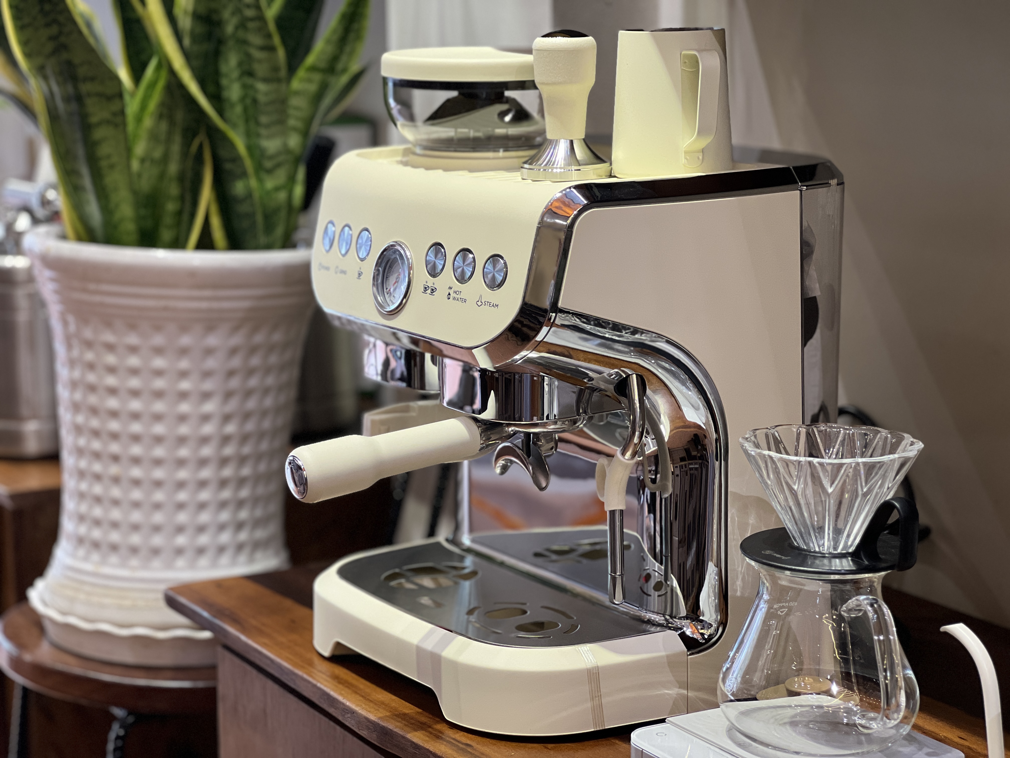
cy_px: 379
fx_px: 2247
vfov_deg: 19.1
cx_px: 505
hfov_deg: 25.3
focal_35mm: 77
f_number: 2.8
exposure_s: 1/33
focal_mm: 9
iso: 125
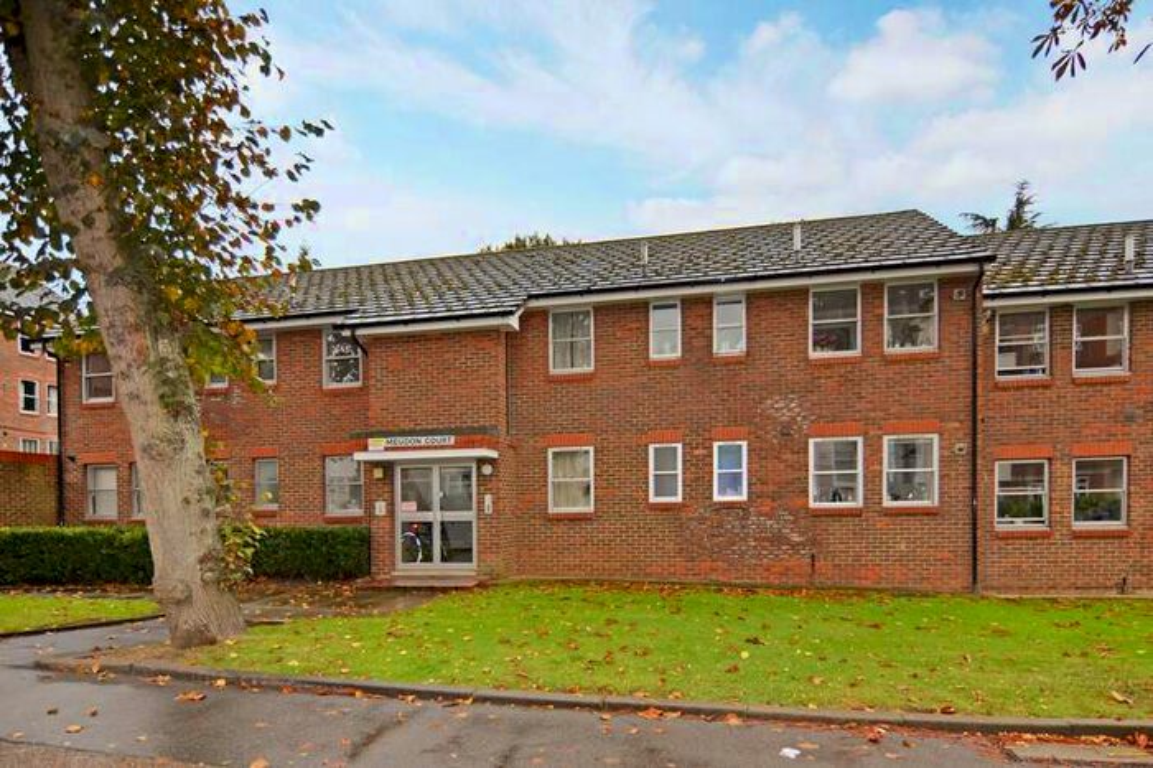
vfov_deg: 67.3
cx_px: 576
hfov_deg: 90.0
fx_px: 576
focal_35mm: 18
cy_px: 384
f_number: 4
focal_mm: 12
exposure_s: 1/125
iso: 110
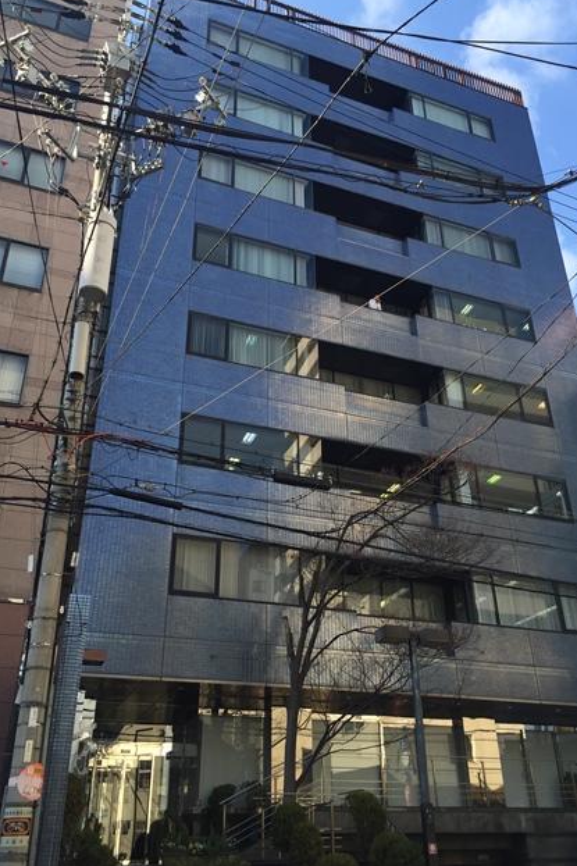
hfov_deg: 42.3
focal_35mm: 31
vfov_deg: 60.3
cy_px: 427
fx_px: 746
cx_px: 309
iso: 32
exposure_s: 1/648
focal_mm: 4.15
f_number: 2.2
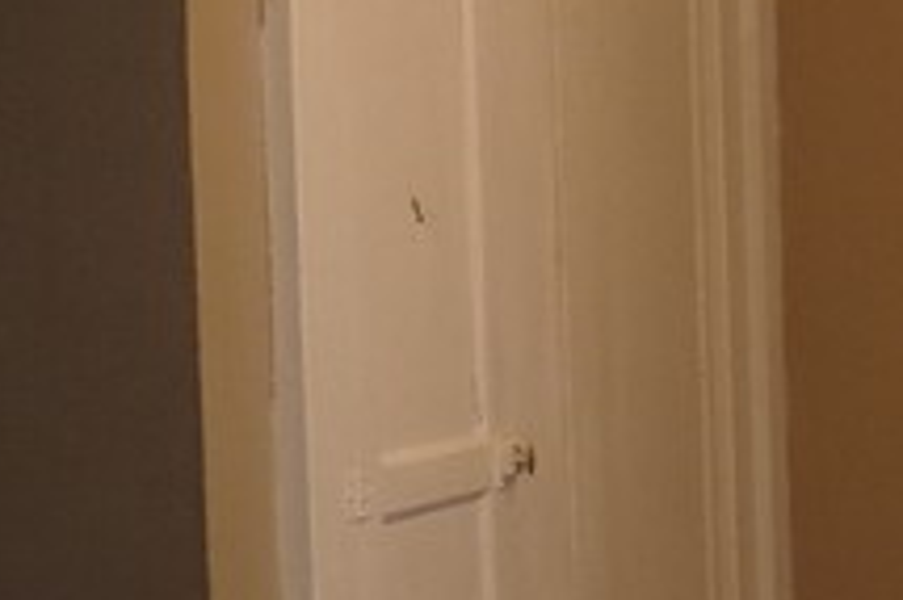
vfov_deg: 11.5
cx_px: 1613
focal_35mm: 119
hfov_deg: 15.0
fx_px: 2983
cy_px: 348
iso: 200
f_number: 3
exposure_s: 1/25
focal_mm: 4.3
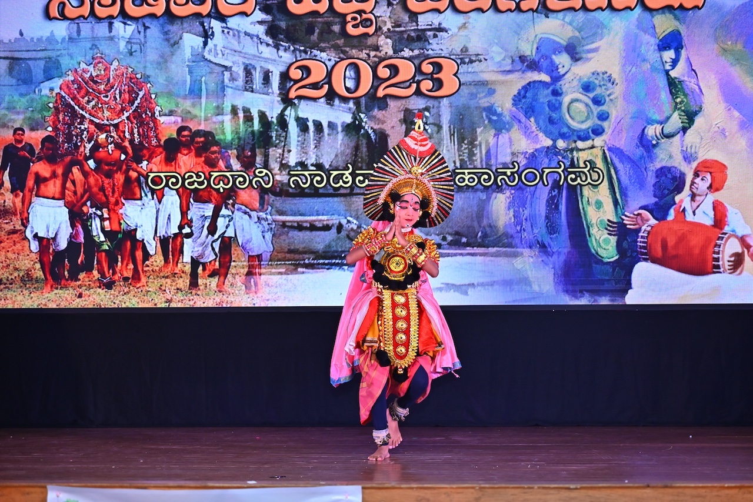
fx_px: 1464
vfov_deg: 19.5
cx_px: 376
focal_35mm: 70
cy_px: 251
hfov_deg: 28.8
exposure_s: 1/250
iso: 1000
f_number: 4
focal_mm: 70
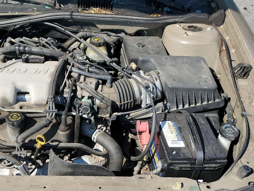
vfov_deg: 29.1
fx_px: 360
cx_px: 44
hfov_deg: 37.2
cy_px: 149
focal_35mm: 49
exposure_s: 1/2500
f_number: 1.5
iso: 50
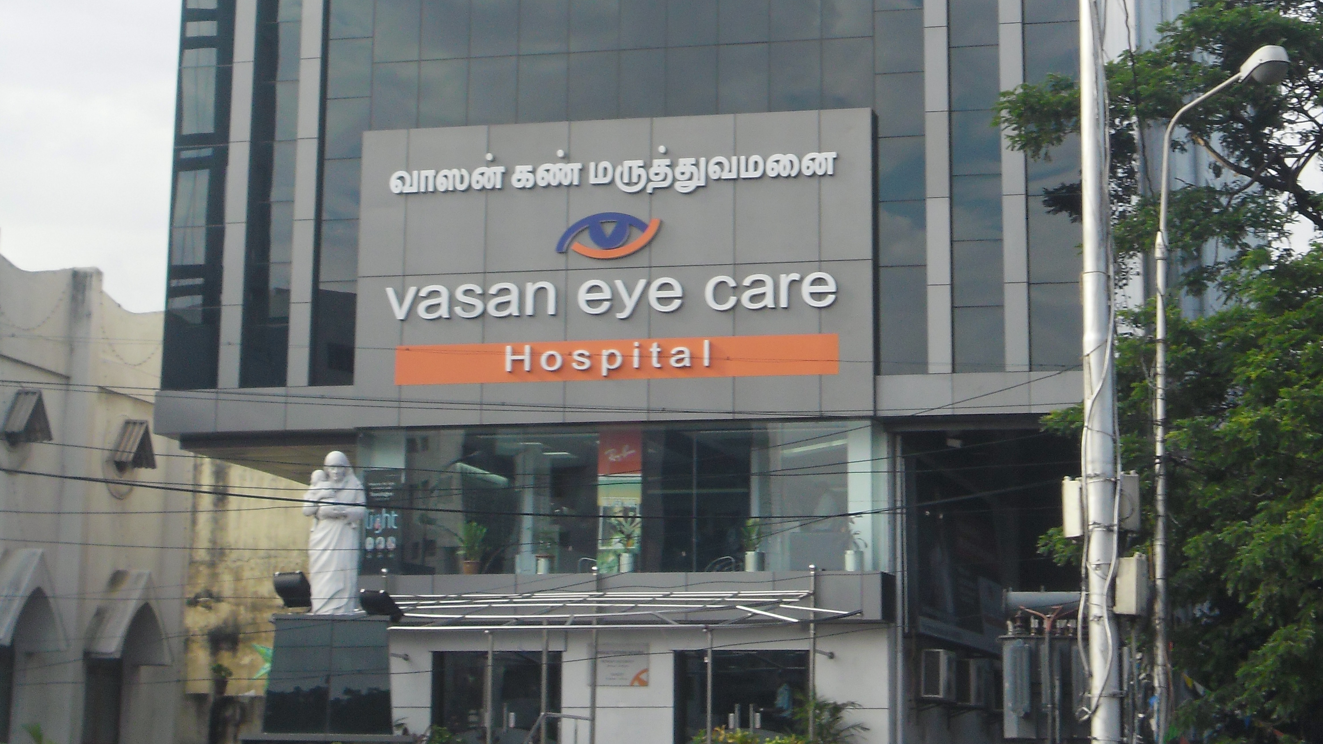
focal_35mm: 92
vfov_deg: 13.0
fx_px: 3228
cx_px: 659
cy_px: -6
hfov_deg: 23.2
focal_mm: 11.2
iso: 80
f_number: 5.7
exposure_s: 1/245
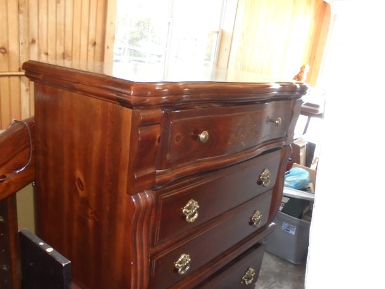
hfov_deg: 55.3
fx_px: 367
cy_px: 181
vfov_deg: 42.6
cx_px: 184
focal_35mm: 33
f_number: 3.5
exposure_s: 1/50
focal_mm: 4.6
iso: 320
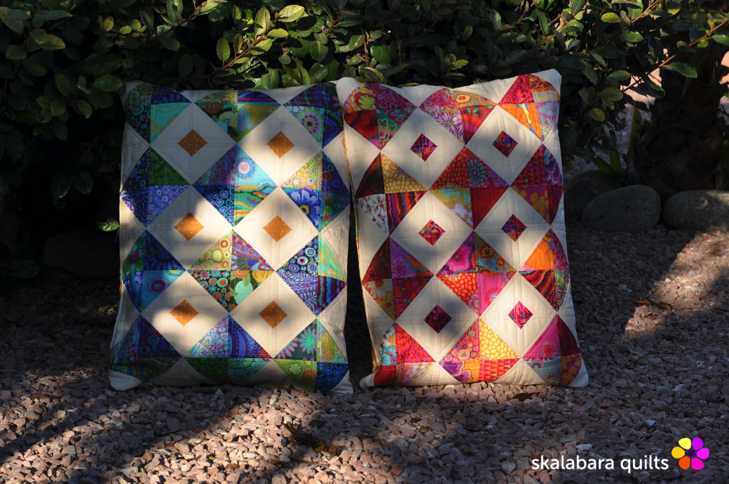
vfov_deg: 13.4
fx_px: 2063
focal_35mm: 102
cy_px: 242
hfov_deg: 20.0
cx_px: 364
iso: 200
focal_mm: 68
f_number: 9
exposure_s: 1/320
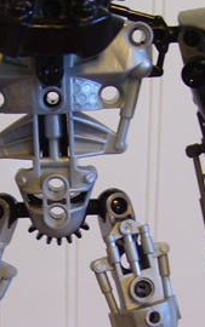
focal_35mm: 99
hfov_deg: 13.2
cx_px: 65
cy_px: 257
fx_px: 884
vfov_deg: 20.8
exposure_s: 1/8
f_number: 2.7
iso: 160
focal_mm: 6
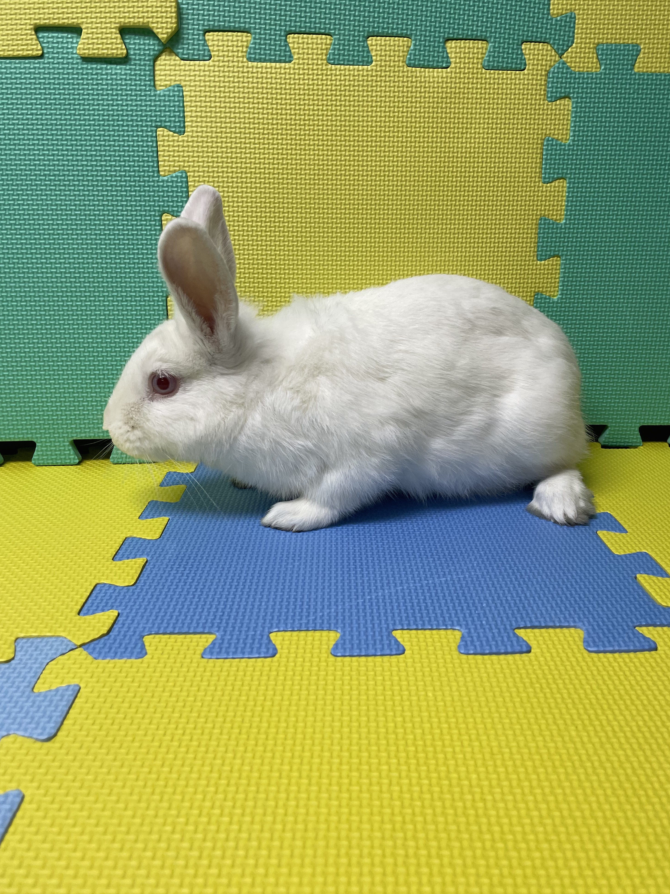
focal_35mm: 27
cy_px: 454
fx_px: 697
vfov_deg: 65.3
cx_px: 346
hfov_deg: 51.3
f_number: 1.6
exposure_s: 1/120
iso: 80
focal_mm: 4.2
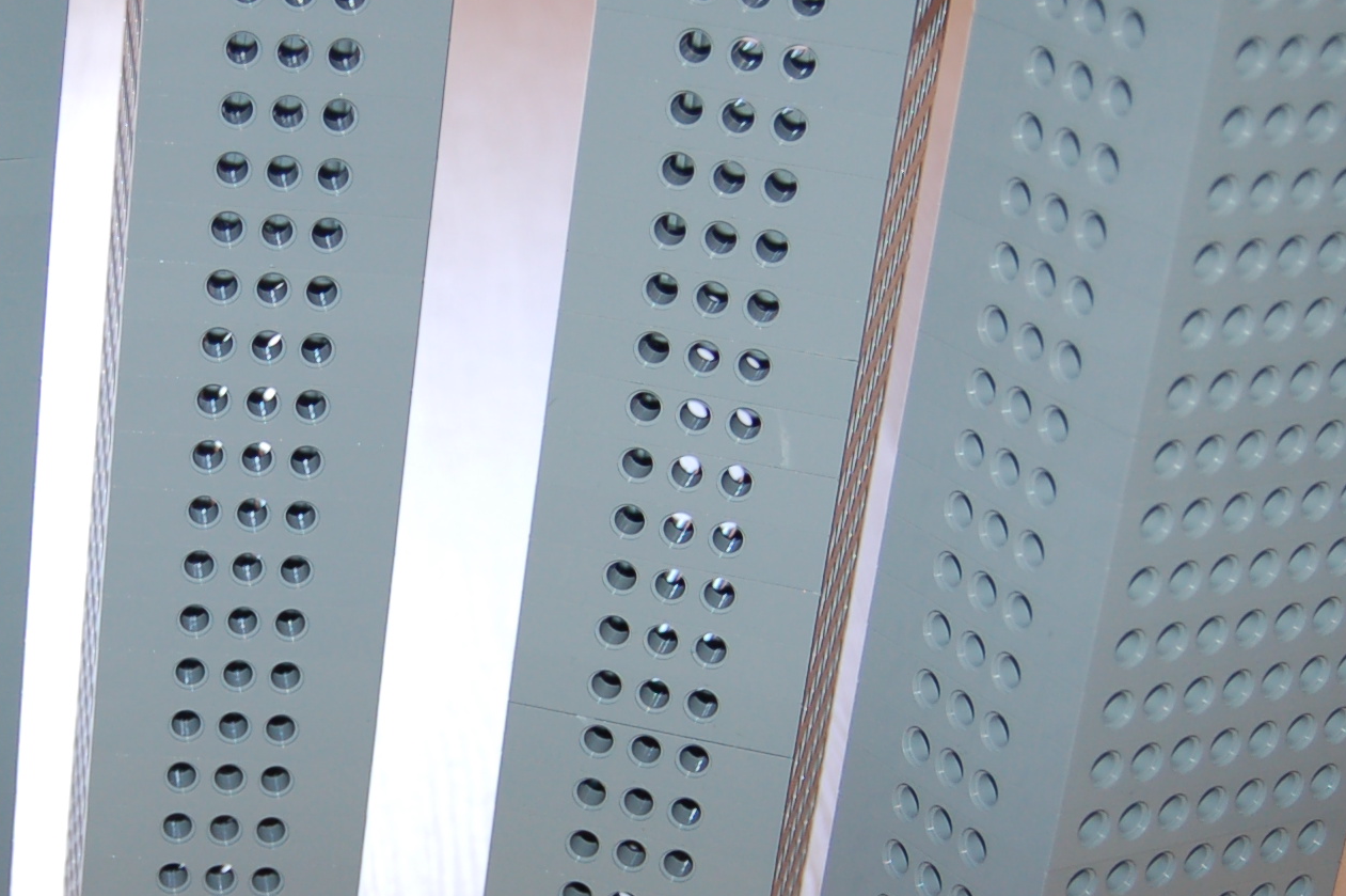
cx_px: 326
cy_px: 591
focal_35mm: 93
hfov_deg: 21.7
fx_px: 3475
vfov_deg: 14.7
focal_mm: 26
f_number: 4
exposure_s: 1/100
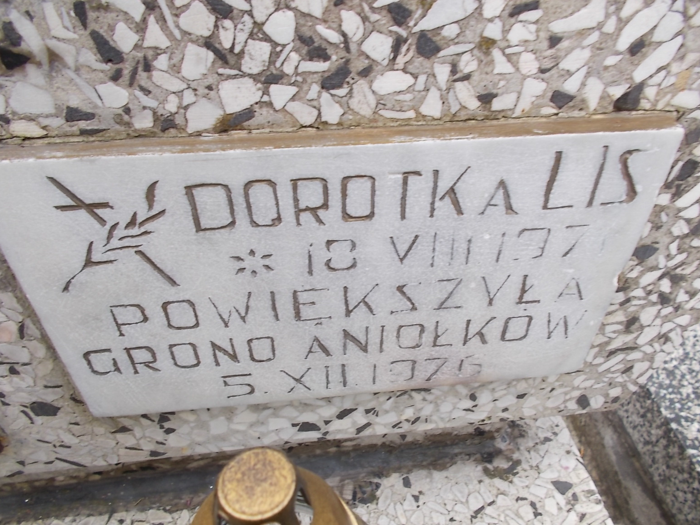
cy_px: 270
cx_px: 352
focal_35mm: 27
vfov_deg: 51.4
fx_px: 546
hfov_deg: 65.3
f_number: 3.2
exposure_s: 1/60
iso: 80
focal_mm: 4.6
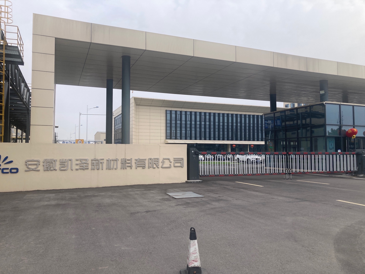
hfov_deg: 63.4
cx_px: 182
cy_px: 137
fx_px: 295
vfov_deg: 49.7
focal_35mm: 28
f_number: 1.8
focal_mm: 3.99
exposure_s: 1/1021
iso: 20
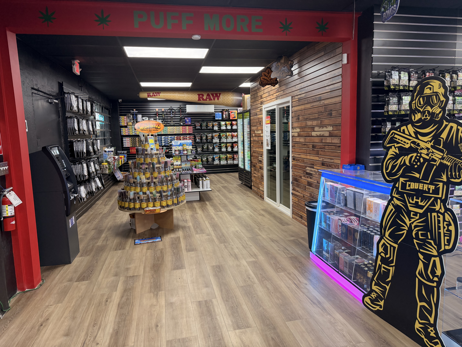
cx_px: 231
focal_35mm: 24
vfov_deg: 56.8
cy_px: 174
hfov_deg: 71.6
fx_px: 320
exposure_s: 1/178
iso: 200
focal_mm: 6.76
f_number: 1.78
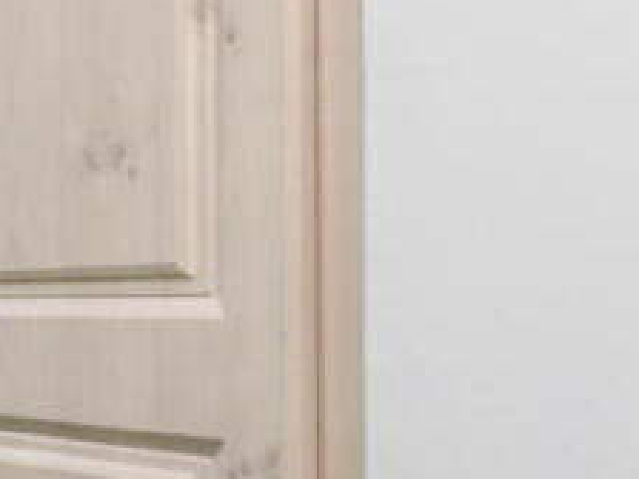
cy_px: 346
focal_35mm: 66
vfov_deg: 22.1
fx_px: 1218
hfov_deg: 19.2
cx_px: -602
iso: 800
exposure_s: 1/60
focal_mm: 15
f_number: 10
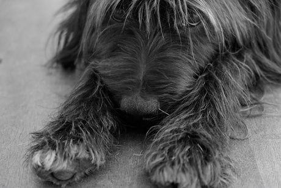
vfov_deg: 16.5
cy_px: 94
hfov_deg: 24.5
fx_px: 648
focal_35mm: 83
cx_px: 140
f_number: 4
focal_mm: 55
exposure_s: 1/15
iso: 6400
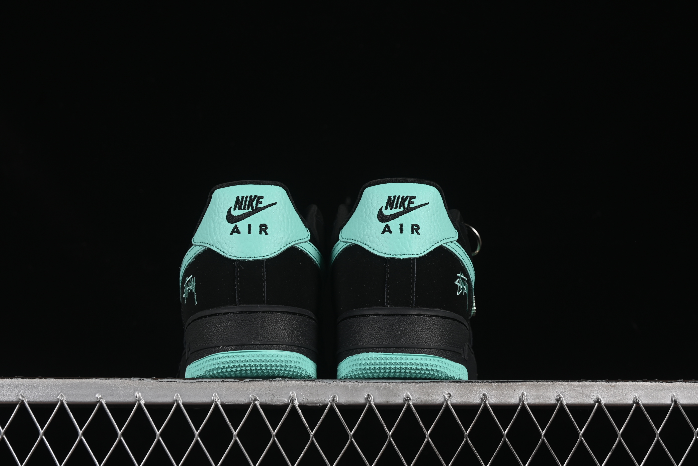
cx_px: 349
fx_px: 1454
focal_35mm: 75
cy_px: 233
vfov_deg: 18.2
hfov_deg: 27.0
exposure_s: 1/80
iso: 160
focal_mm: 50
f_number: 8
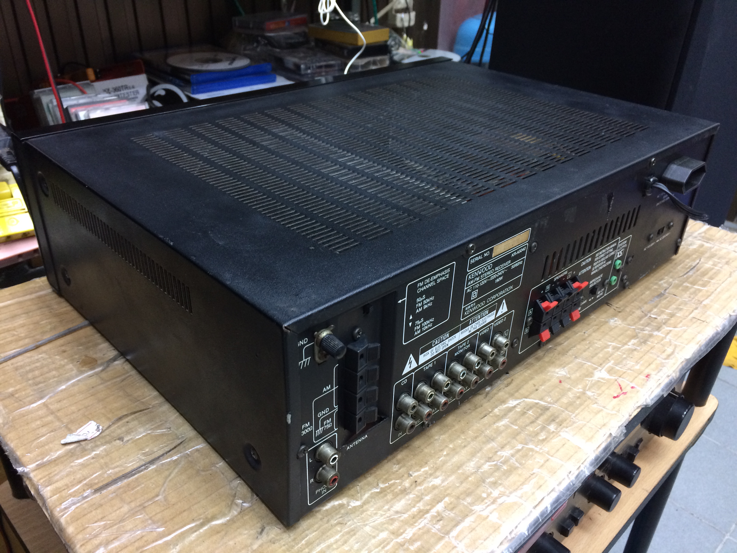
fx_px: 617
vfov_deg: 48.2
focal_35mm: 29
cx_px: 368
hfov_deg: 61.7
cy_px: 276
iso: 200
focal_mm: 4.15
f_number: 2.2
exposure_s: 1/33
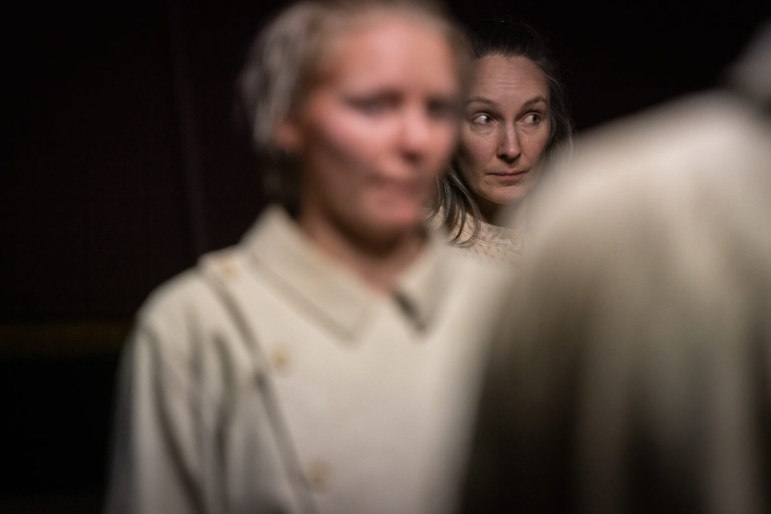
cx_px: 386
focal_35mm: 200
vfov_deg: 6.9
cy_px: 257
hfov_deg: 10.3
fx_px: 4283
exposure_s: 1/200
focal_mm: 200
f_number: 2.8
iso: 5000
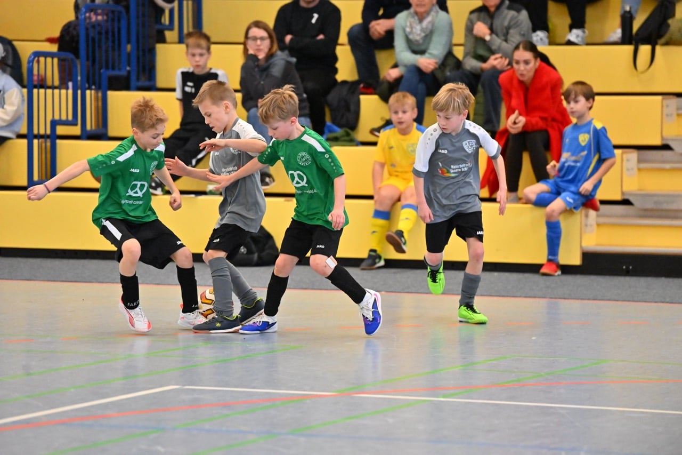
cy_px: 228
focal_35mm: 200
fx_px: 3788
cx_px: 341
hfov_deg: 10.3
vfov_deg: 6.9
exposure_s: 1/1000
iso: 8000
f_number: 3.5
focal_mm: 200
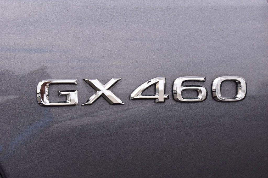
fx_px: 614
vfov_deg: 16.5
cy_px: 89
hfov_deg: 24.6
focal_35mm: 82
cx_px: 134
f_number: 10
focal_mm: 55
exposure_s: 1/200
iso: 400
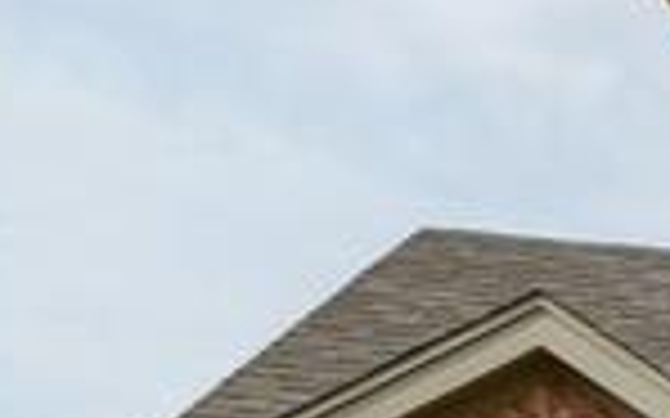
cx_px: 1954
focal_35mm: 105
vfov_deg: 12.3
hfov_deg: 11.7
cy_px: 436
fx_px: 1917
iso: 100
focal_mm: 10
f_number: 8
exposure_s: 1/500
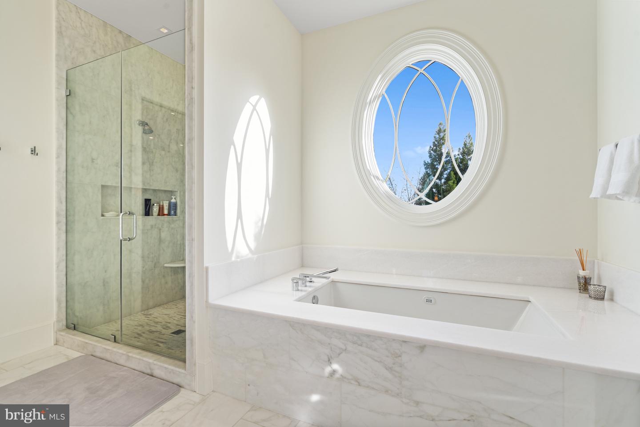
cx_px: 320
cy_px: 214
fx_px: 284
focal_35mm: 16
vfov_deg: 73.7
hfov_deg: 96.7
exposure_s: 1/10
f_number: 8
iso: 500
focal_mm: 16
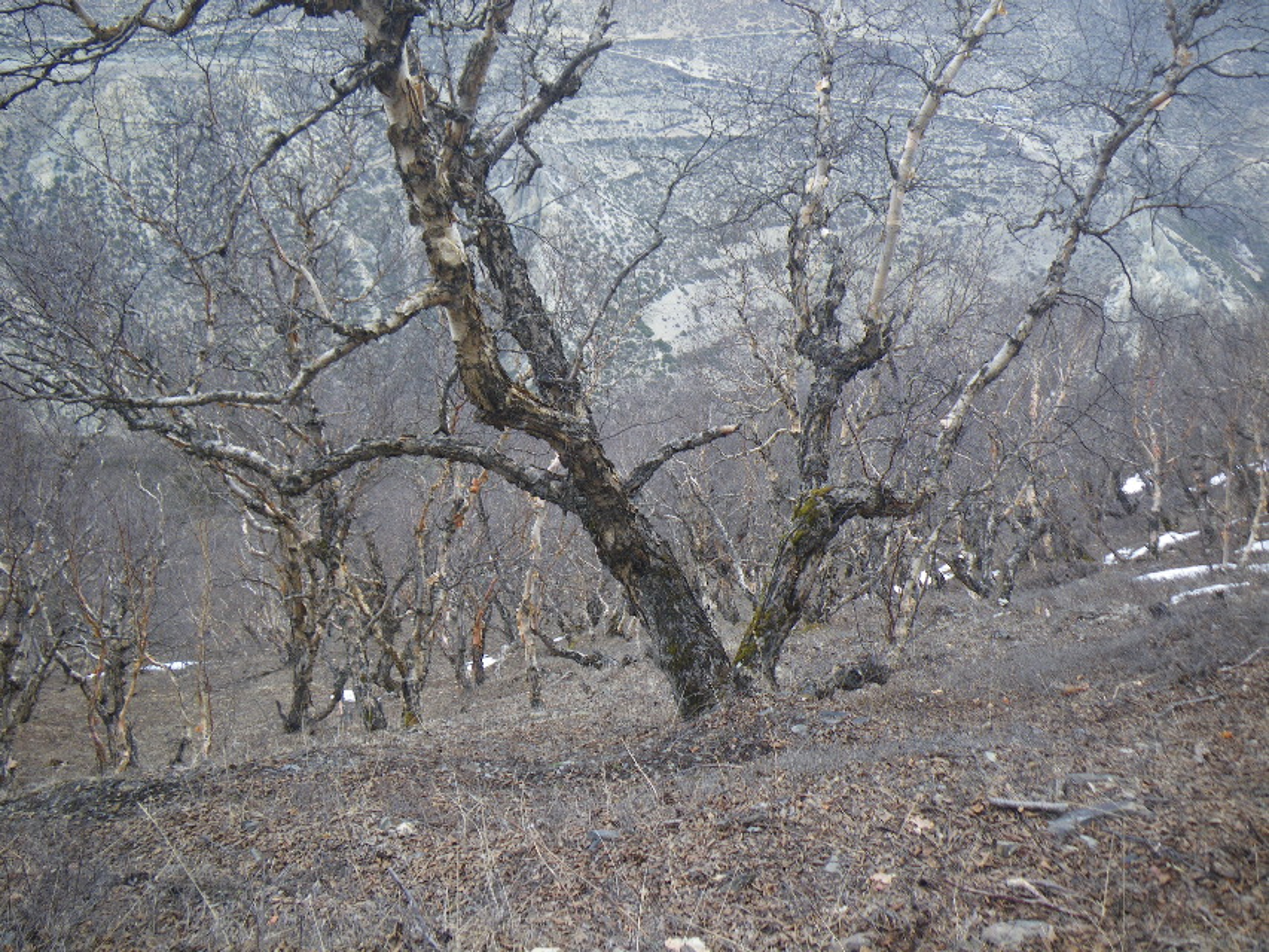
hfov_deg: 63.4
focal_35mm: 28
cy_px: 476
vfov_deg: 49.8
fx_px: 1027
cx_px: 634
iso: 64
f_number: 3.5
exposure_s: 1/50
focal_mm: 5
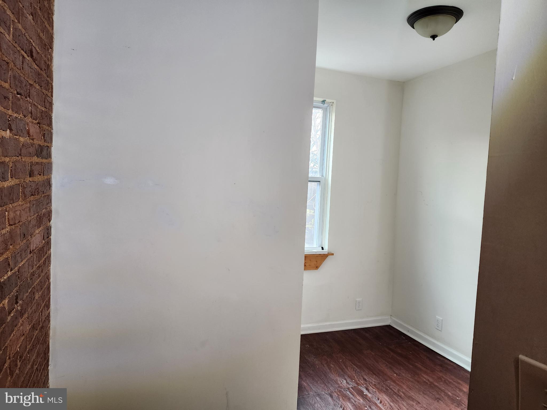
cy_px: 205
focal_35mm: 23
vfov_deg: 58.9
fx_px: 363
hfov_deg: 73.9
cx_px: 274
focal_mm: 6.4
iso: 125
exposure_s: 1/180
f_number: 1.8
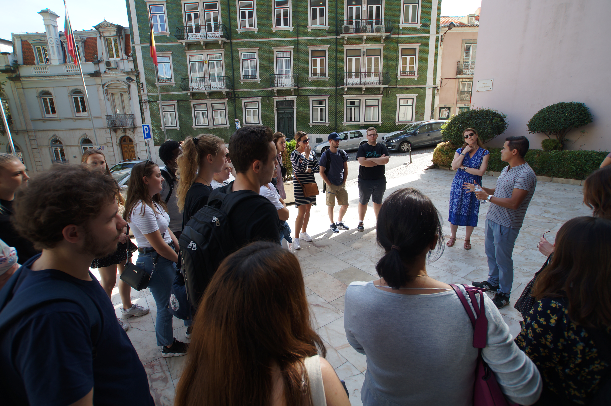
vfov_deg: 73.6
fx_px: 271
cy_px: 203
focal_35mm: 16
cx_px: 306
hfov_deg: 96.8
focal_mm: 11
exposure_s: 1/160
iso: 100
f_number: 5
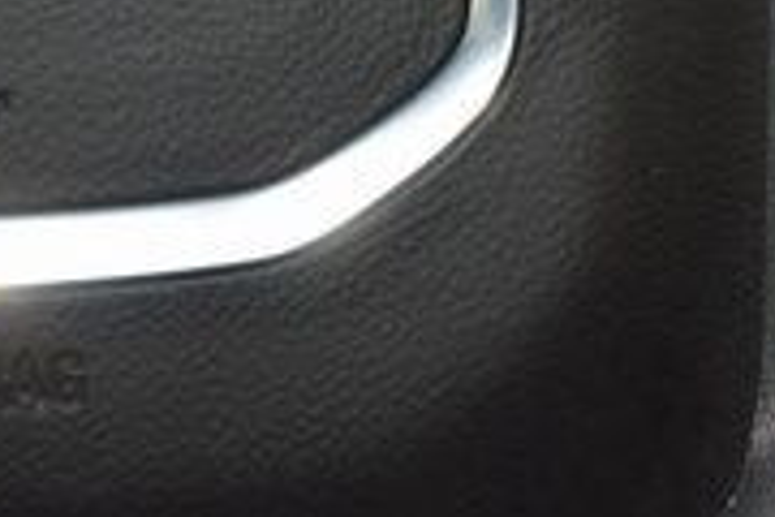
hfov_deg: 5.5
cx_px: 1249
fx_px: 8029
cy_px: -394
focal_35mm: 373
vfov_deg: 3.7
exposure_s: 1/40
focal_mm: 70
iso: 1600
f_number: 4.5
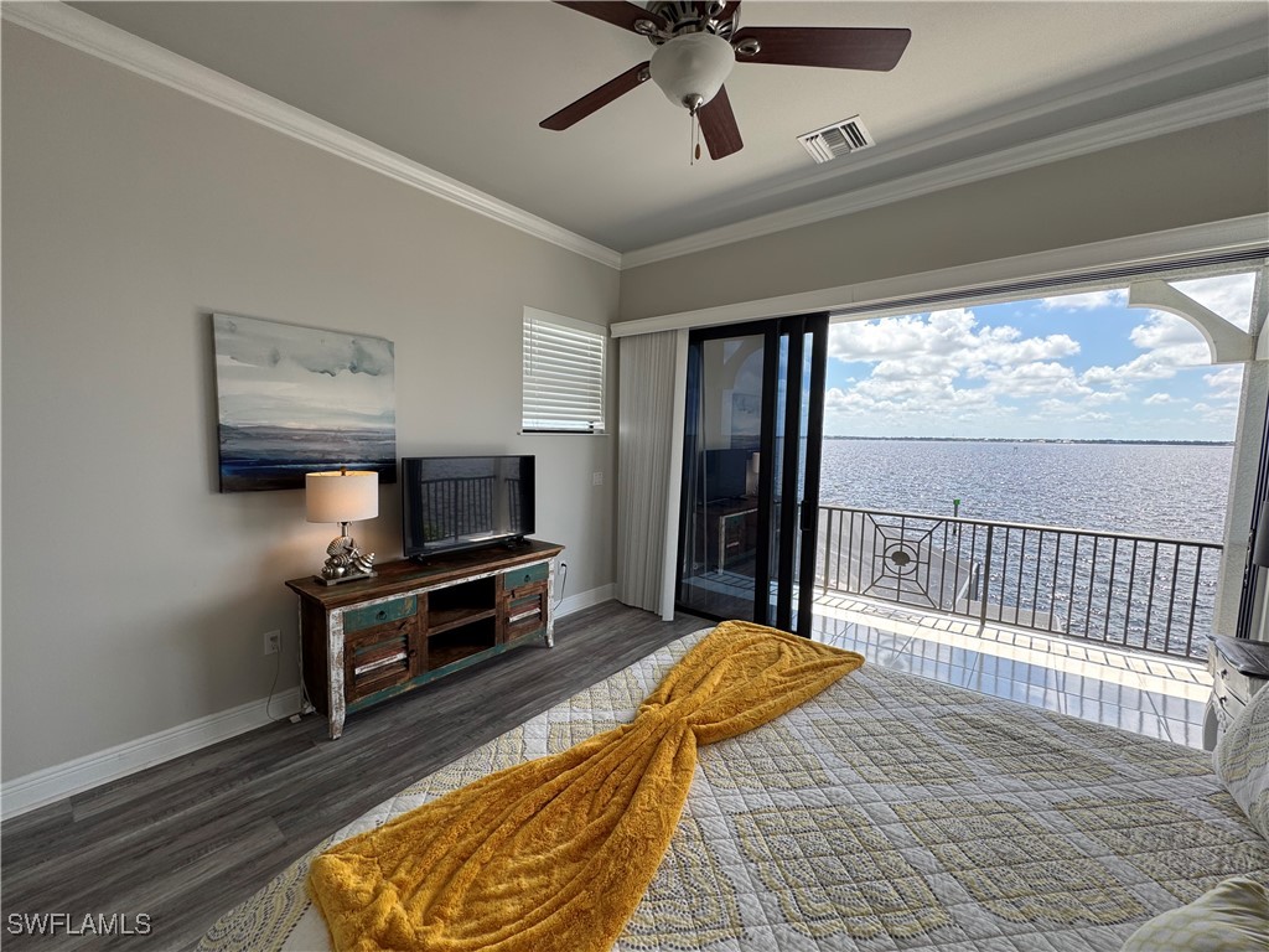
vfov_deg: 85.7
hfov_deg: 102.1
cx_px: 634
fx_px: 513
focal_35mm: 14
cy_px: 476
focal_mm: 2.22
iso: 40
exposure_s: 1/249
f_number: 2.2
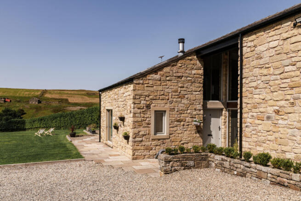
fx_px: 234
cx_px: 150
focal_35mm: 28
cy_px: 100
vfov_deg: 46.4
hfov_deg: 65.5
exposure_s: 1/640
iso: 125
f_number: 8
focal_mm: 28
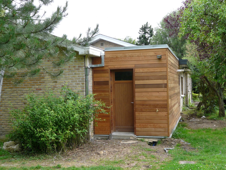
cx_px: 113
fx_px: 287
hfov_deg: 42.9
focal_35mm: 44
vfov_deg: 32.9
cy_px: 85
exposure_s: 1/125
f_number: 3.6
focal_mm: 7.2
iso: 100
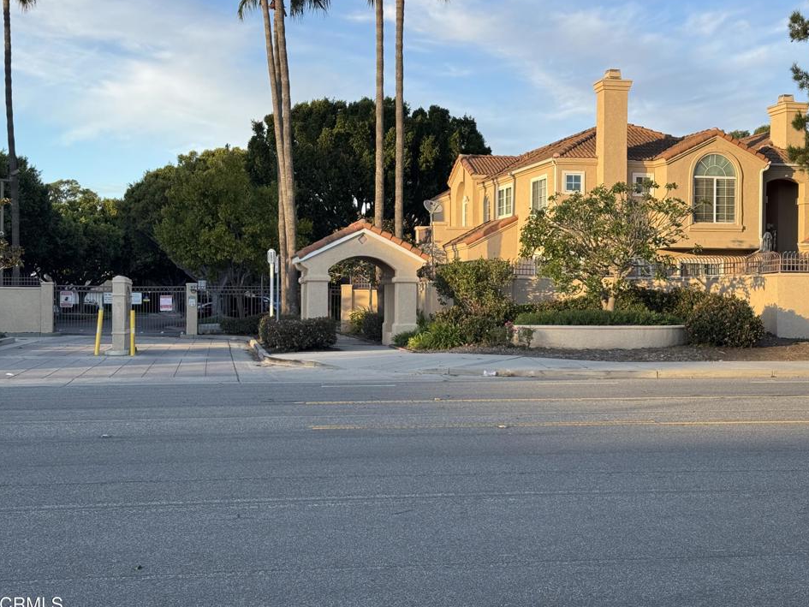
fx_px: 1215
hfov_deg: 36.8
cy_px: 306
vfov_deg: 28.0
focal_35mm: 52
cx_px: 436
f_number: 1.78
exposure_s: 1/1027
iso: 64
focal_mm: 6.76
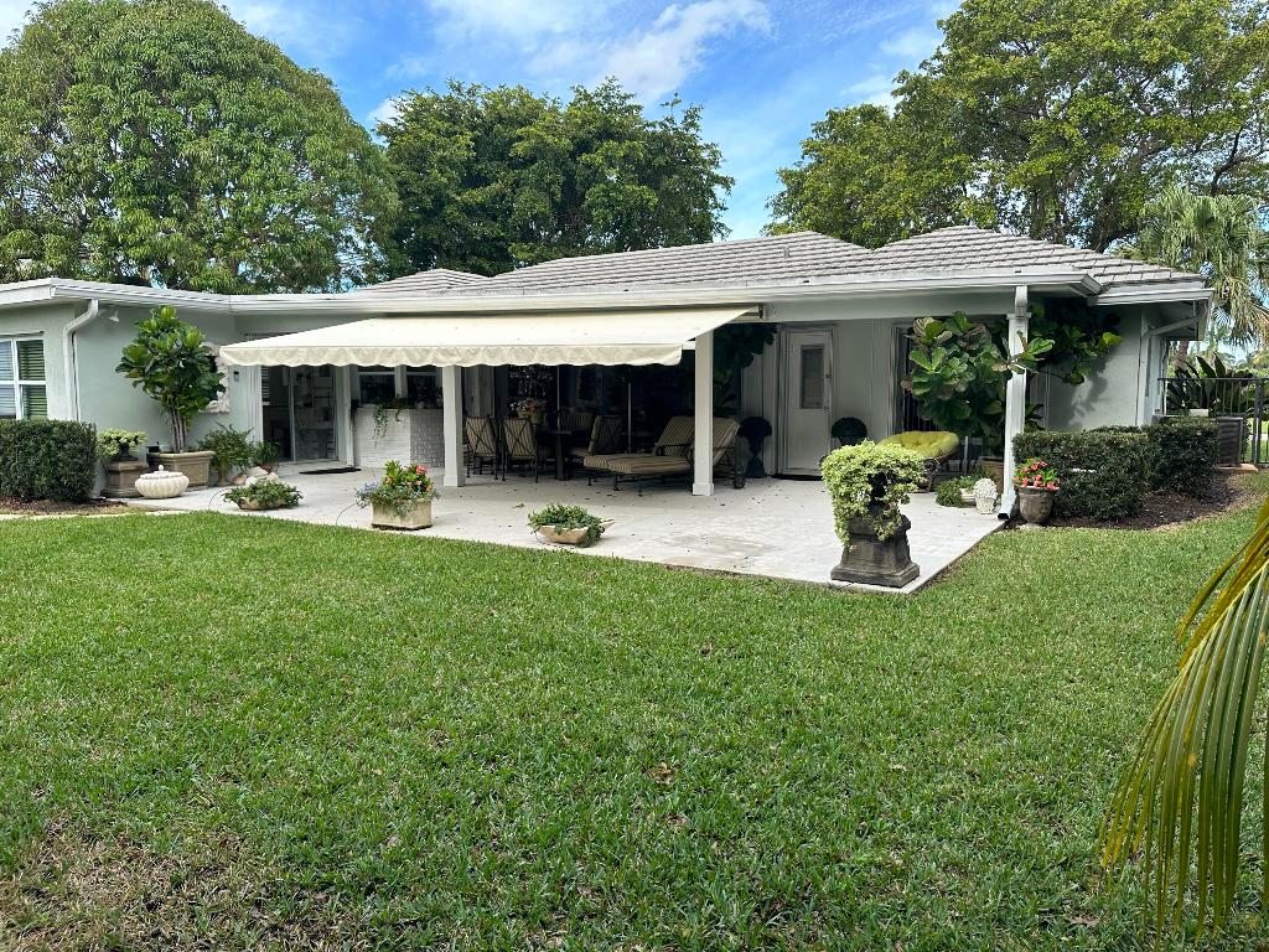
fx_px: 880
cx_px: 634
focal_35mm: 24
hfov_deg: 71.6
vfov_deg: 56.8
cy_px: 476
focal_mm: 6.86
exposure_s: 1/1357
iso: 80
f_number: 1.78
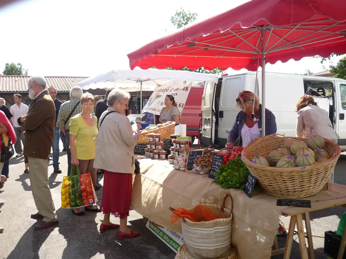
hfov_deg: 55.4
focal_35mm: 33
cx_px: 173
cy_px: 130
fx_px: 330
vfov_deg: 42.9
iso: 100
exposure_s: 1/640
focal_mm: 5.5
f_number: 2.8
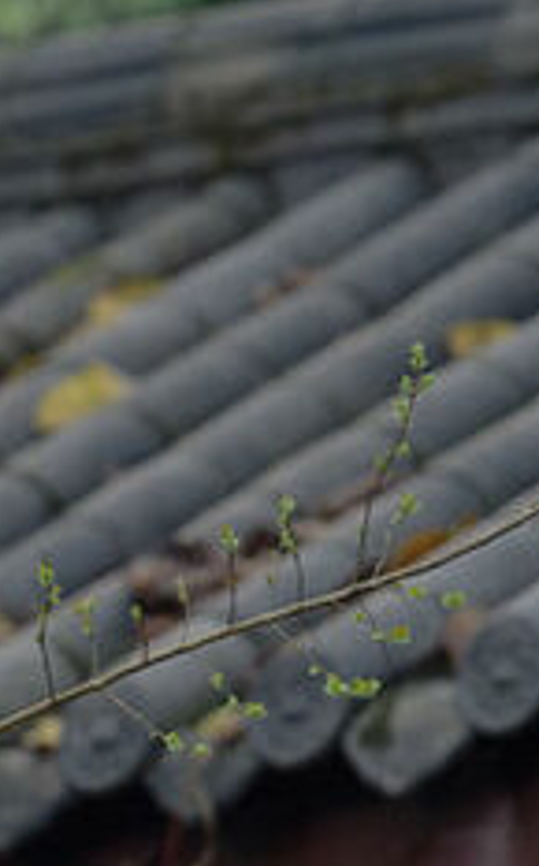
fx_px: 13085
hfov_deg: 2.3
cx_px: -695
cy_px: 1936
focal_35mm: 555
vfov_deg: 3.7
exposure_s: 1/100
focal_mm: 110
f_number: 3.2
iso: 200
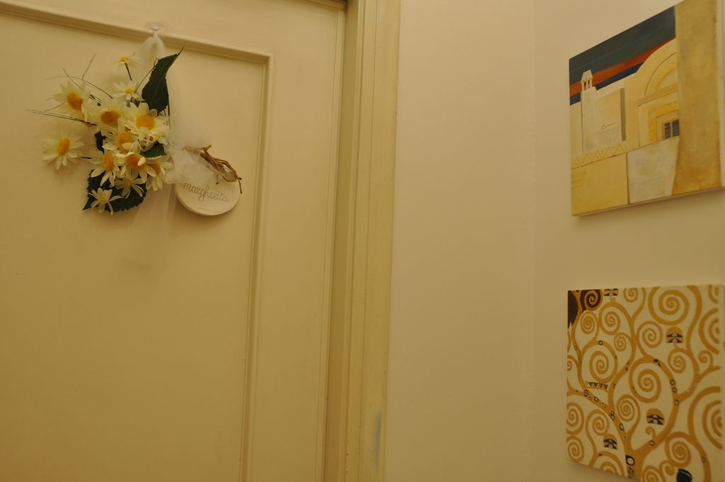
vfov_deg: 43.5
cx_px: 362
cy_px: 241
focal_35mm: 30
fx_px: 603
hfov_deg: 62.0
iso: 320
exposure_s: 1/30
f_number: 5.6
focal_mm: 20
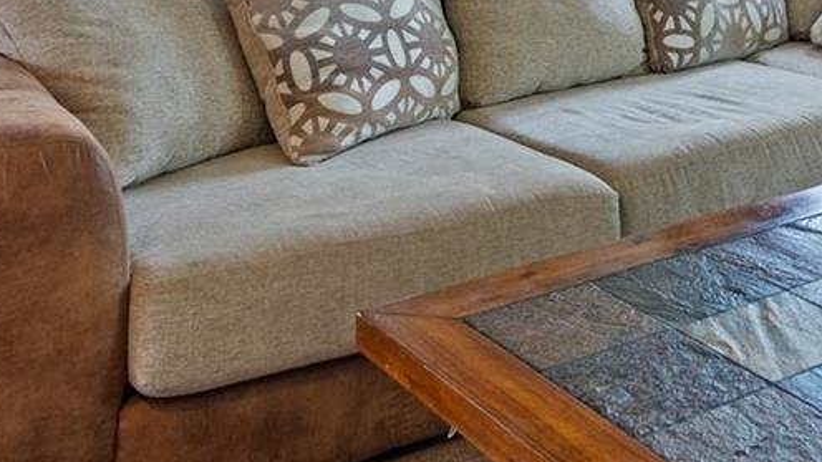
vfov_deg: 19.8
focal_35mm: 54
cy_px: -192
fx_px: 1177
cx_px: 638
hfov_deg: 37.3
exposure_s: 1/2
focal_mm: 16
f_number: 8
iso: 400
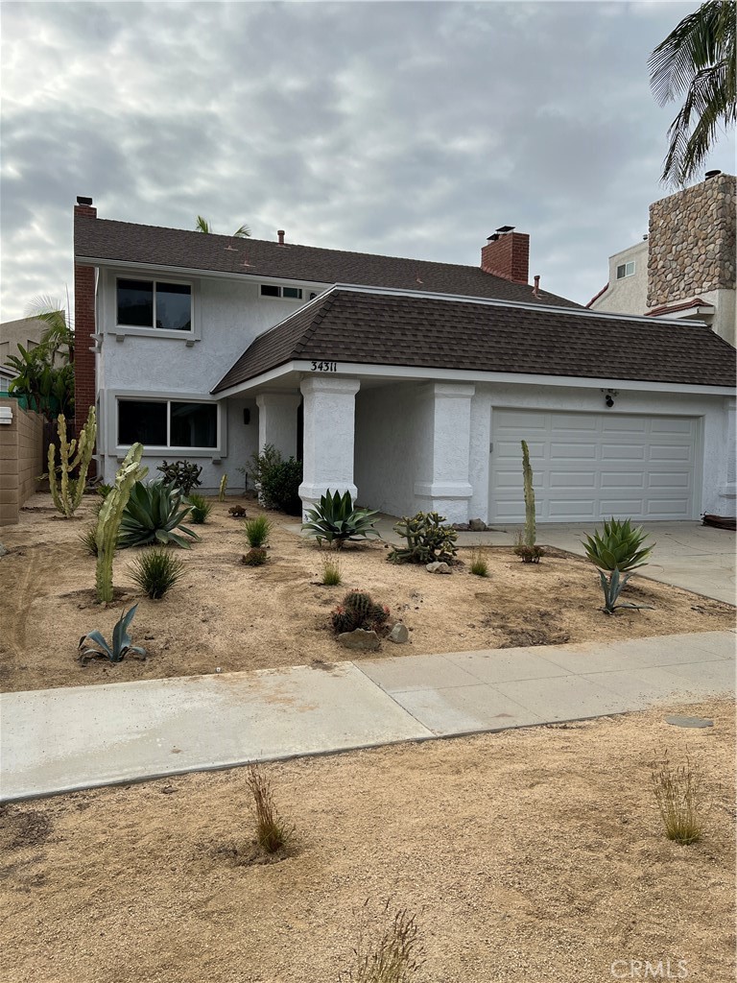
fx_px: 738
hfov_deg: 53.1
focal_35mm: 26
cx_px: 368
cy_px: 492
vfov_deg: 67.3
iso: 50
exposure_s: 1/3831
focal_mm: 5.7
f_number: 1.5
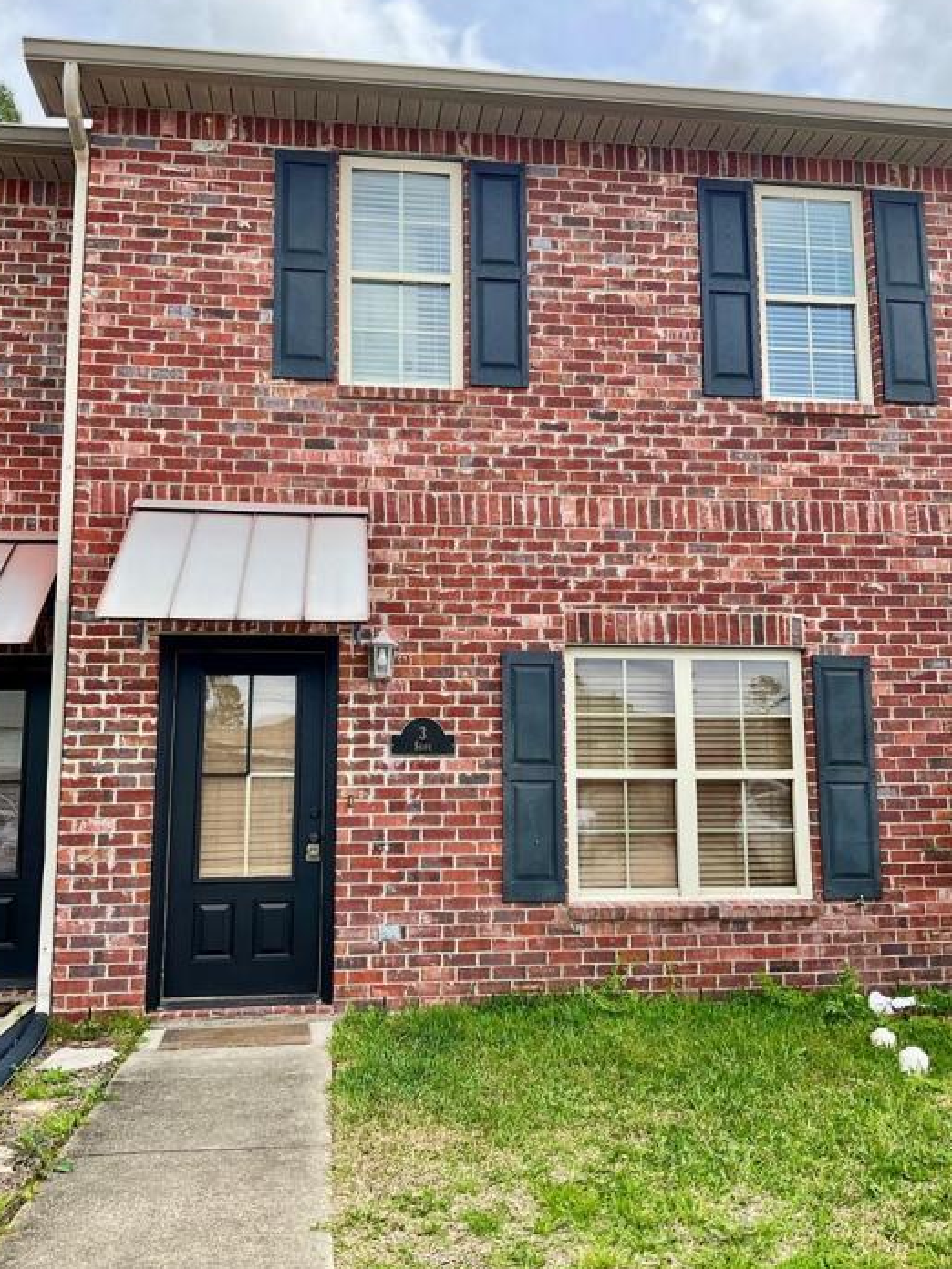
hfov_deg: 46.8
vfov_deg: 60.0
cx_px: 467
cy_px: 631
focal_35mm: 30
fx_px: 1100
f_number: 1.8
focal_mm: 3
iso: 16
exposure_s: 1/666
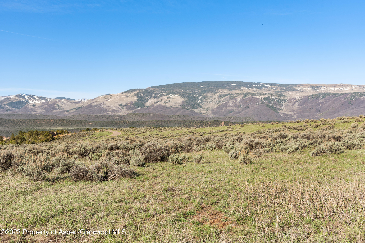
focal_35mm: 38
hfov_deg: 50.7
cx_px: 182
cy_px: 122
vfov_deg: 35.1
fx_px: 385
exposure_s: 1/400
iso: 100
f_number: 8
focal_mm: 38
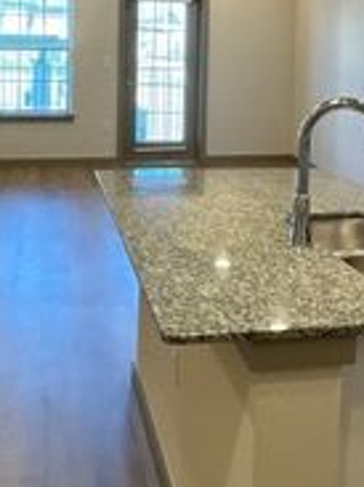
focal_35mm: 51
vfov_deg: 35.9
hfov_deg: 28.5
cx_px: 194
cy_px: 79
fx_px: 716
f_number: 2.2
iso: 160
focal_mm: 2.22
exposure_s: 1/120
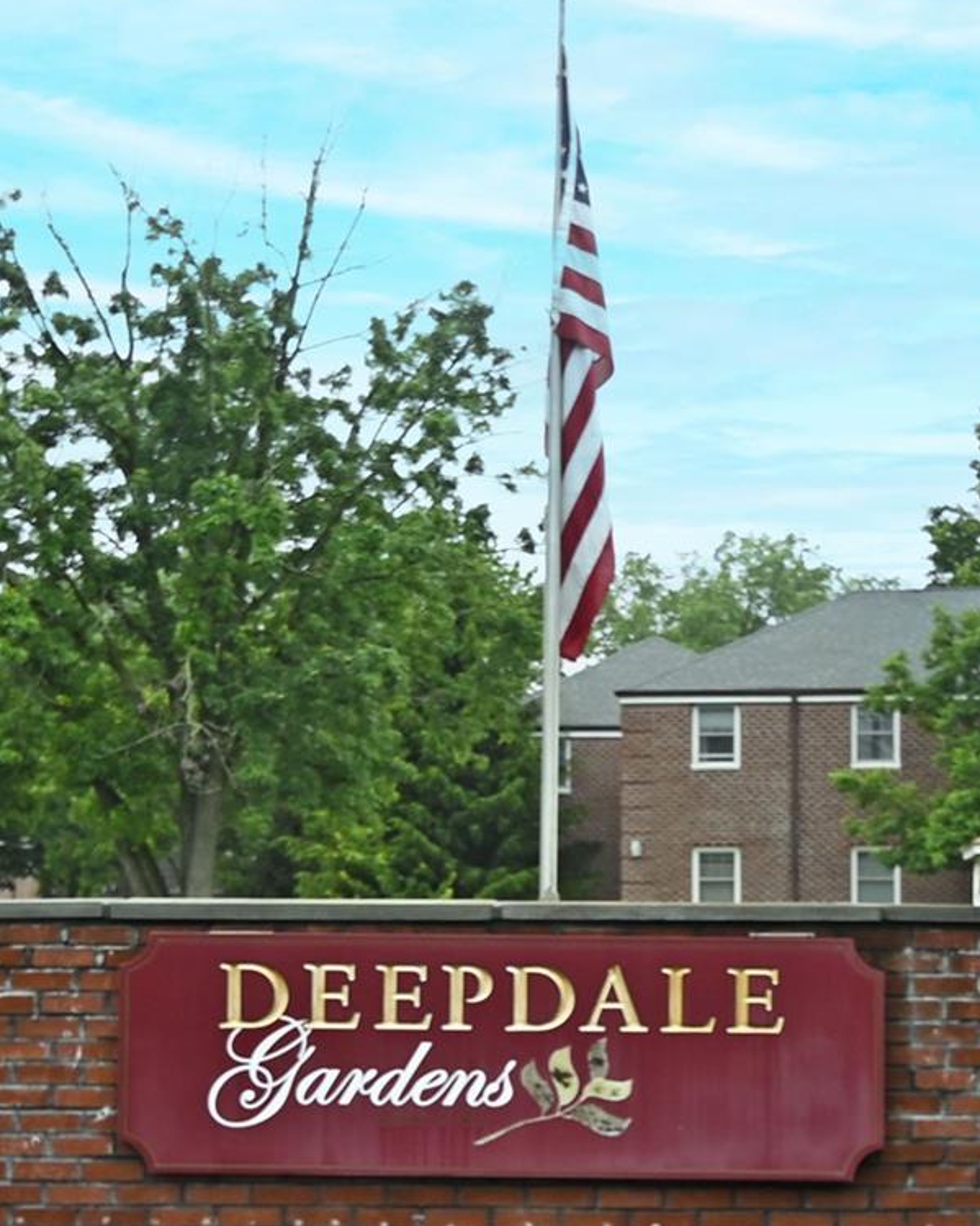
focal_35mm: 77
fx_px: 2792
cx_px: 550
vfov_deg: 24.6
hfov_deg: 19.9
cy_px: 806
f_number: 7.1
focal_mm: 20
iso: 100
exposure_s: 1/200
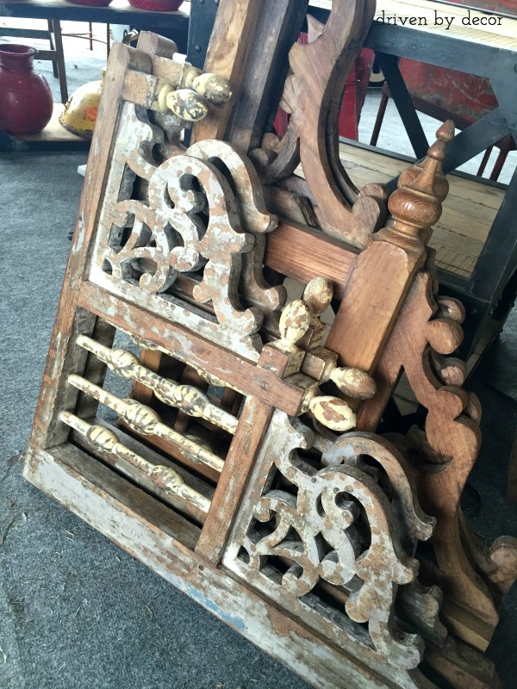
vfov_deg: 61.7
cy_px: 344
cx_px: 258
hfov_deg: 48.2
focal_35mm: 29
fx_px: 577
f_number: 2.2
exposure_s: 1/30
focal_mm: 4.15
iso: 100
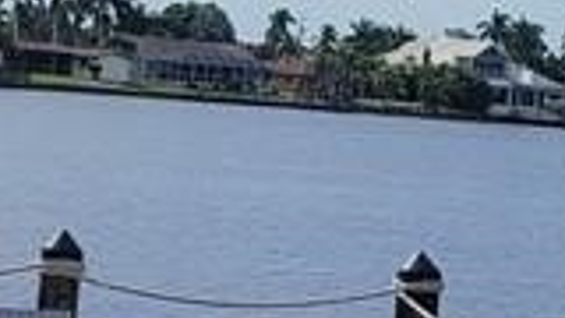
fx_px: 2712
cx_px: 222
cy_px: 226
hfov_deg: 11.9
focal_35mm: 181
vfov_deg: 6.7
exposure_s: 1/5061
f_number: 1.8
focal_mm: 5.4
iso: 40
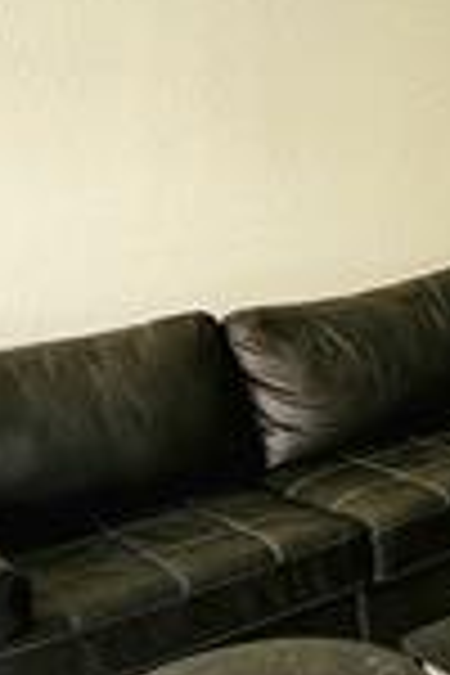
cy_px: 310
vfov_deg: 36.9
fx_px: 1012
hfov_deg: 21.8
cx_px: 630
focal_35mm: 54
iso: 320
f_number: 2.2
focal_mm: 2.2
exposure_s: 1/40
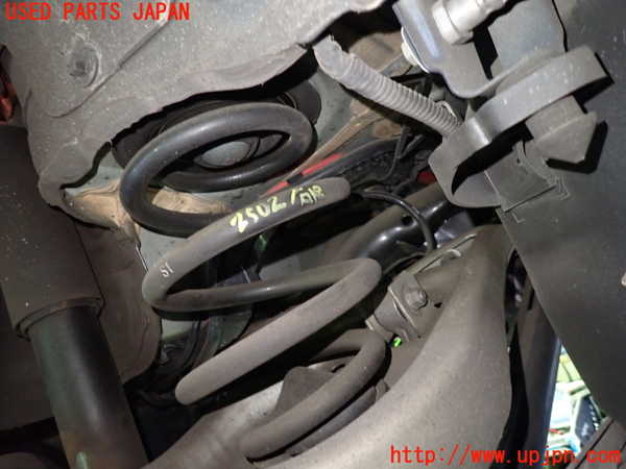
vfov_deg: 54.9
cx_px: 313
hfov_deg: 69.4
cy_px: 234
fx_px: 452
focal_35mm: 25
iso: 800
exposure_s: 1/20
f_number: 2
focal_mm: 4.5
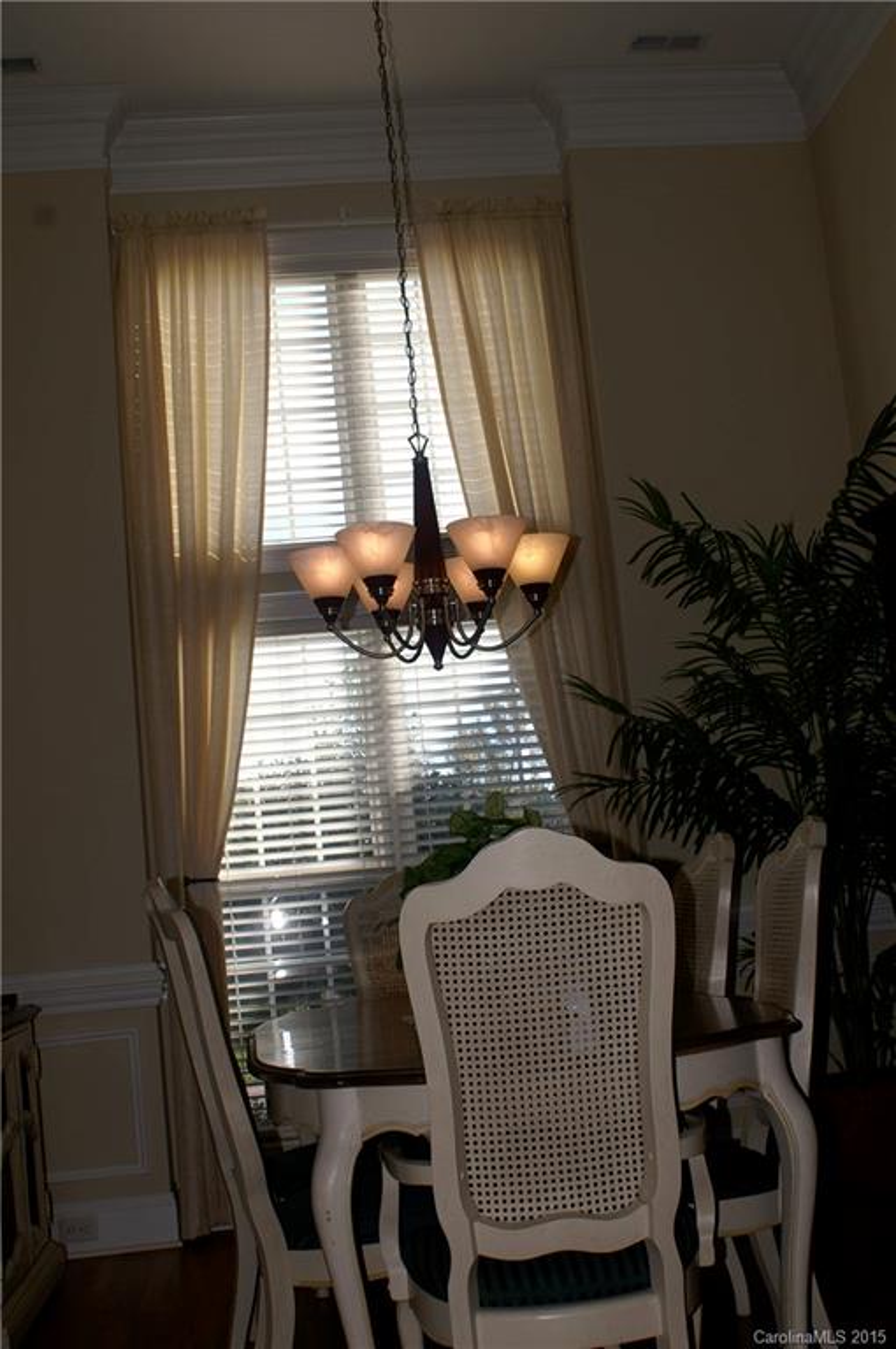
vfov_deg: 49.6
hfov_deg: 34.1
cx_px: 448
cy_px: 674
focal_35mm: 39
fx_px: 1460
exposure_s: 1/125
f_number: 9
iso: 100
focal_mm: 26
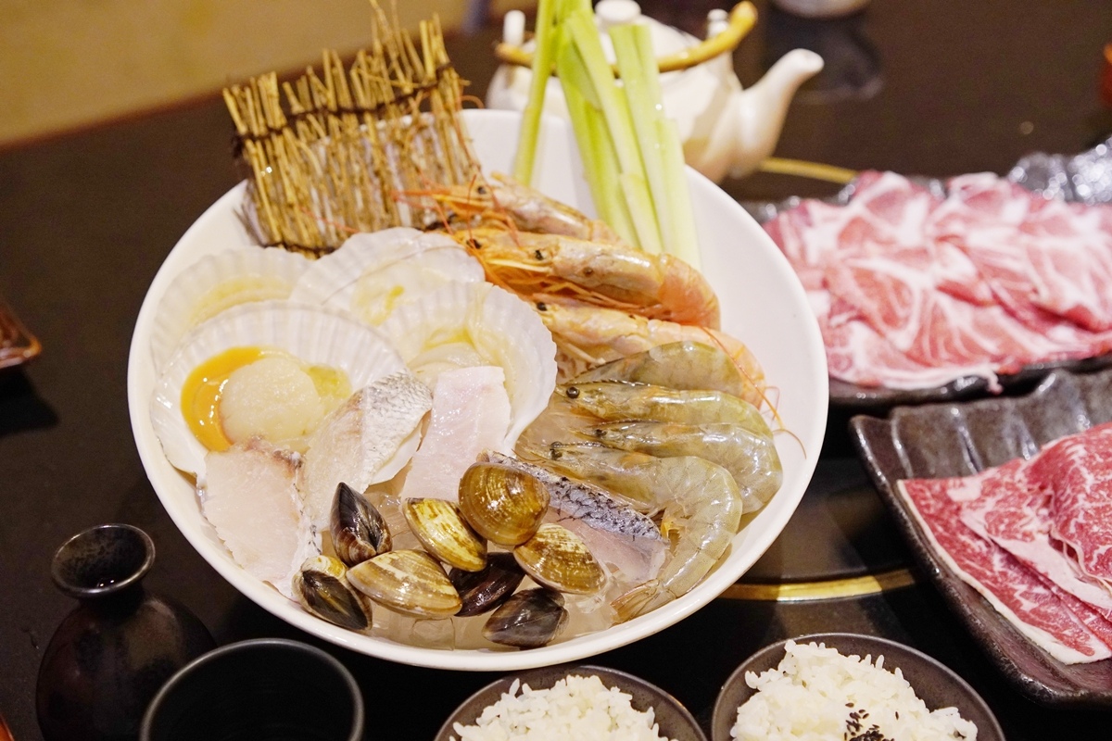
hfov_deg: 40.0
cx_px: 556
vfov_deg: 27.3
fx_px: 1529
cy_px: 370
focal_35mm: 50
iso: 1600
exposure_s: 1/160
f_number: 2.5
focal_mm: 33
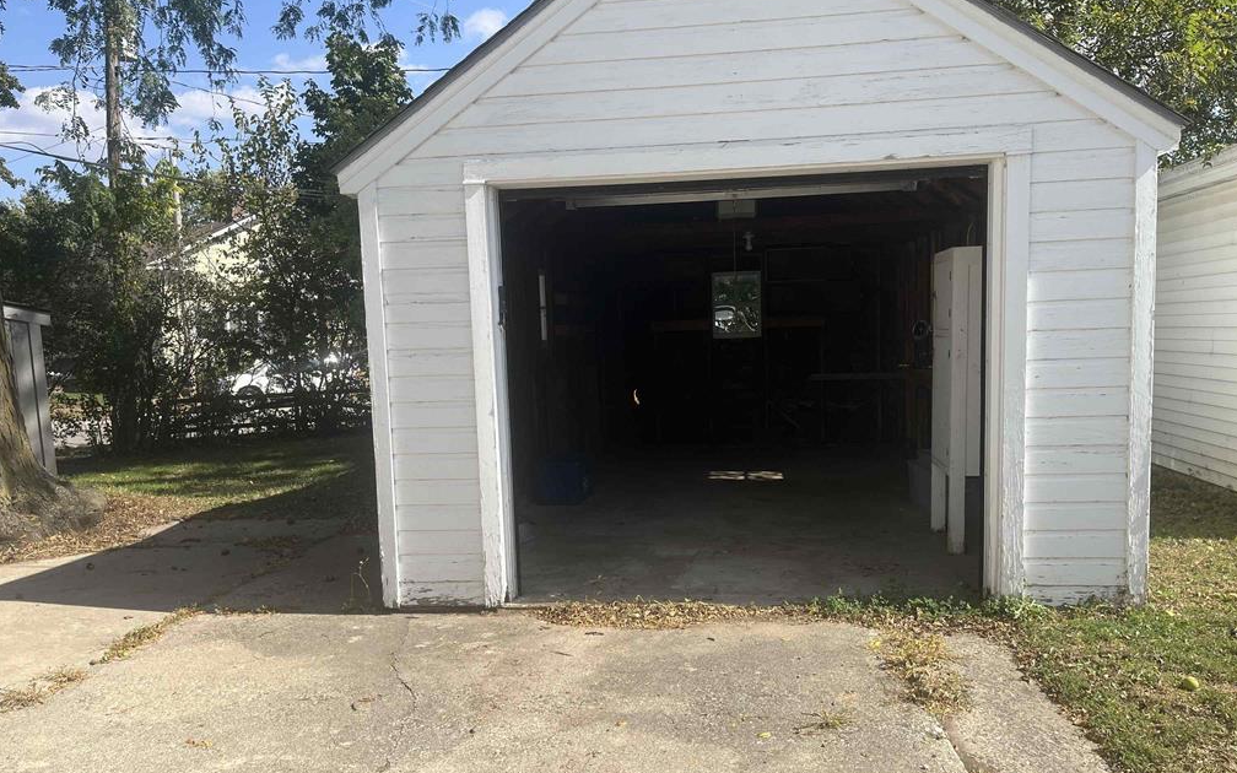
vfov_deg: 44.4
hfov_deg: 66.5
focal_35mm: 28
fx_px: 944
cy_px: 438
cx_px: 625
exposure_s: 1/2309
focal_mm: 5.1
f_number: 1.6
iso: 50
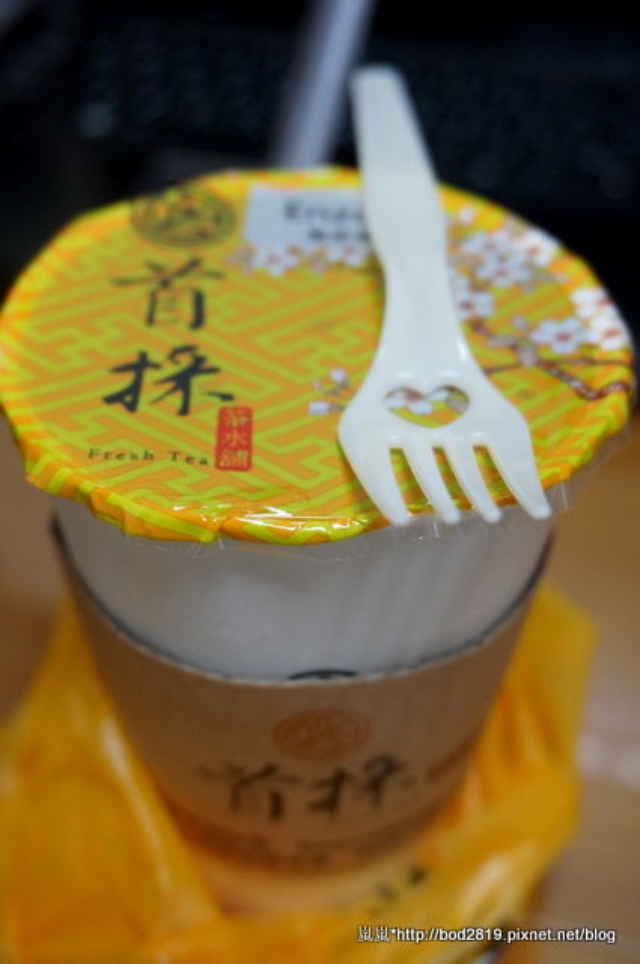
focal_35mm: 42
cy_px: 482
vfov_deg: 46.5
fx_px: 1123
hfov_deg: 31.8
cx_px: 320
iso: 1250
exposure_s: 1/60
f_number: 4.5
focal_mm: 28
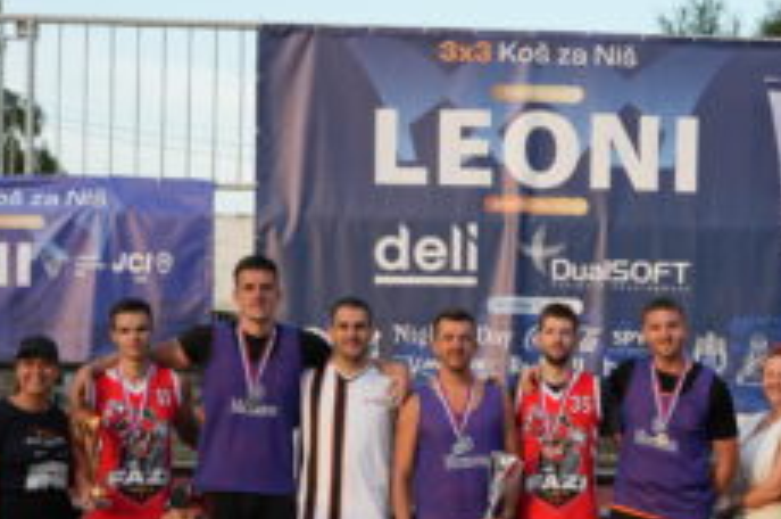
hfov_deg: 24.1
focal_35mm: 84
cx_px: 532
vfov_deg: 16.1
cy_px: 415
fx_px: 1820
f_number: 2.8
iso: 400
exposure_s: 1/1250
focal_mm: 30
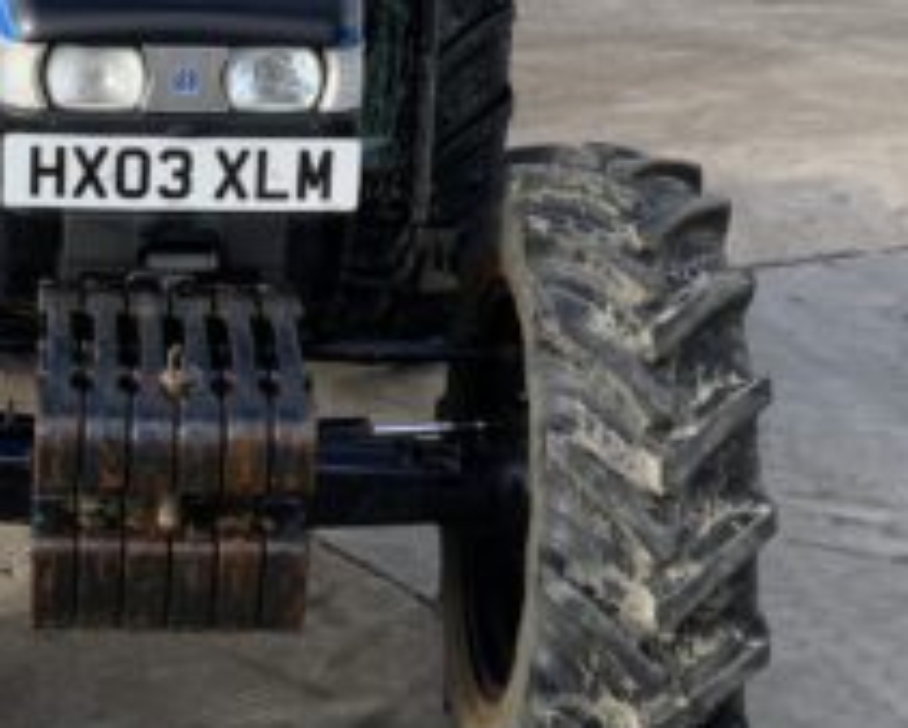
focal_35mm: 86
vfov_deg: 17.6
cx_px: 306
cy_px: 95
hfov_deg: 22.1
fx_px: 2312
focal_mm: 3
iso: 16
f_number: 1.8
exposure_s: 1/519
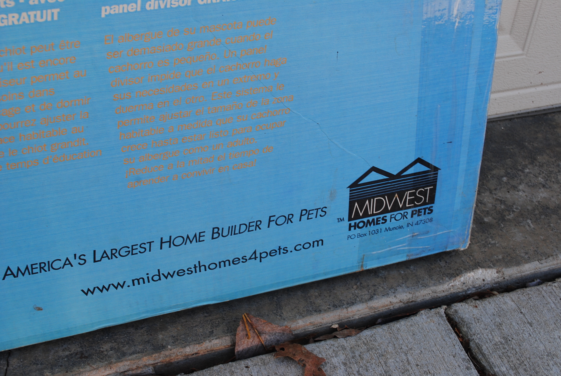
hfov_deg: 46.3
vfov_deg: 32.0
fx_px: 655
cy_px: 188
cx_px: 280
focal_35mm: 42
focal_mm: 28
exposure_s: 1/60
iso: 100
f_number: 7.1
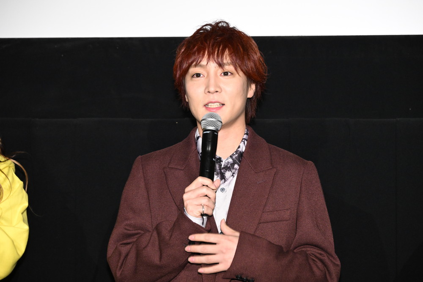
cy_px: 141
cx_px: 212
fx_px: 1410
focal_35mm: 120
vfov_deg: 11.4
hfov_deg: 17.1
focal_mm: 120
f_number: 7.1
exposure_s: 1/125
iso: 4000
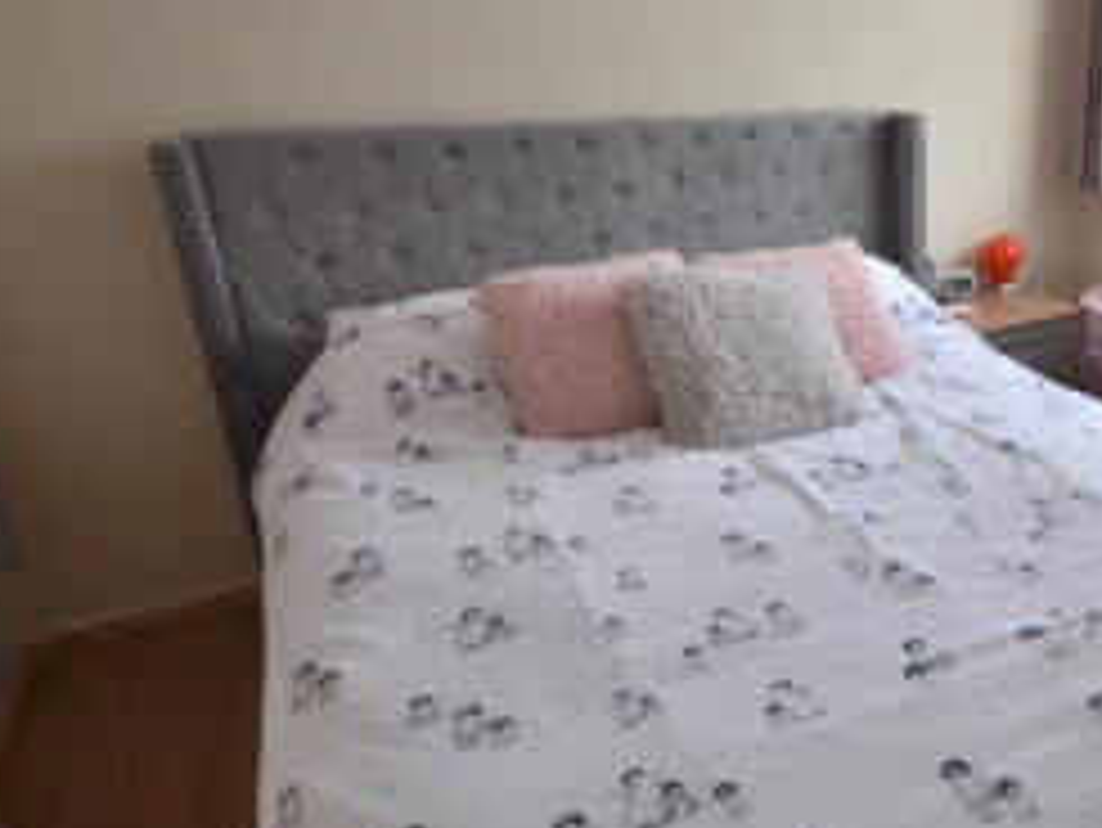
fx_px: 892
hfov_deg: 56.1
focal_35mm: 28
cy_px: 349
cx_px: 963
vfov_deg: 49.6
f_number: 4
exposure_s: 1/60
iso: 500
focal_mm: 10
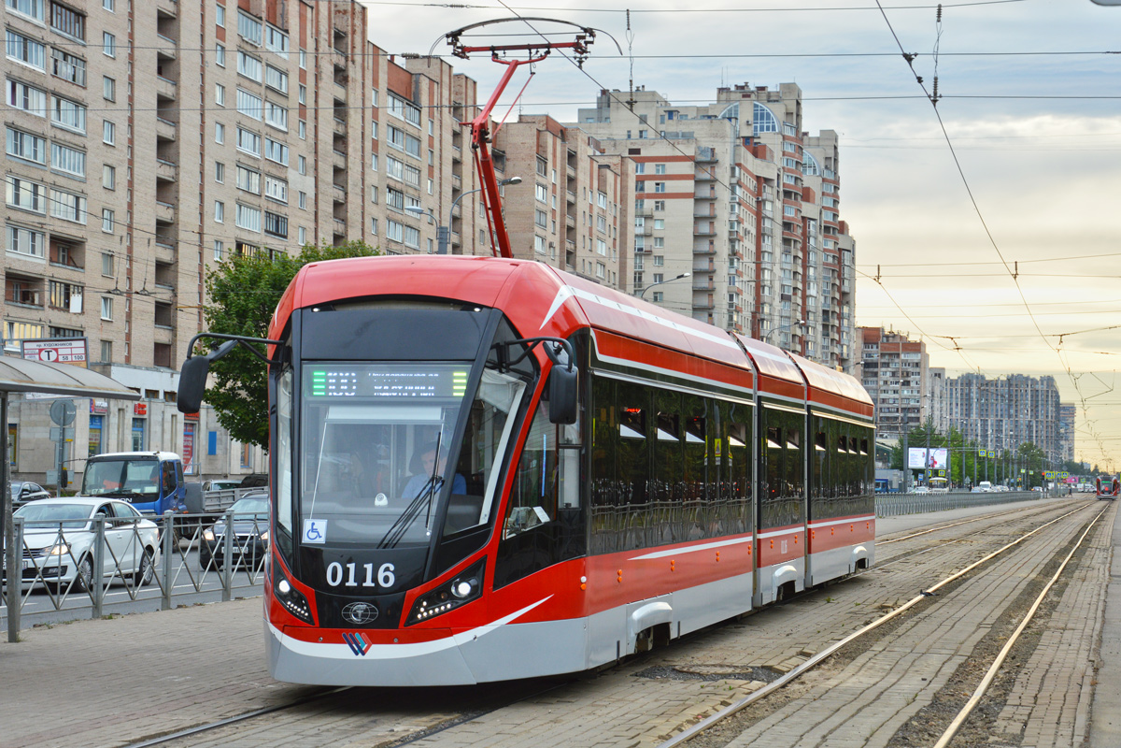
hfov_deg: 26.0
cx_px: 560
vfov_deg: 17.5
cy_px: 374
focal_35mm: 78
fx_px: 2429
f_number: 6.3
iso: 200
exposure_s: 1/250
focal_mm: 52
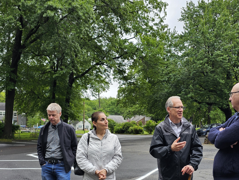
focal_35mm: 44
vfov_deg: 32.2
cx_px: 140
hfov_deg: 42.8
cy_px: 136
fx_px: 304
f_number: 1.7
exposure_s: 1/147
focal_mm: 6.3
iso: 10
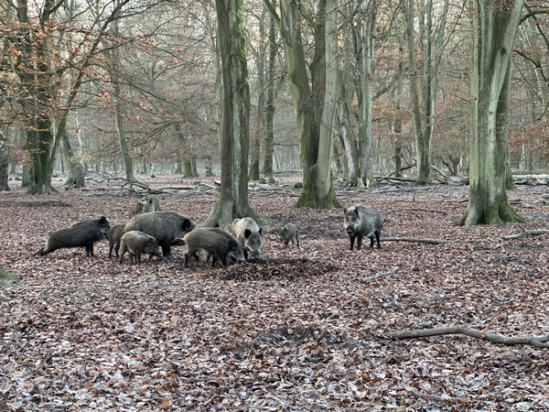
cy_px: 206
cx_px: 274
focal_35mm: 77
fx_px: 1221
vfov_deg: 19.1
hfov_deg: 25.3
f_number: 2.8
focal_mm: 9
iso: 500
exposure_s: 1/60
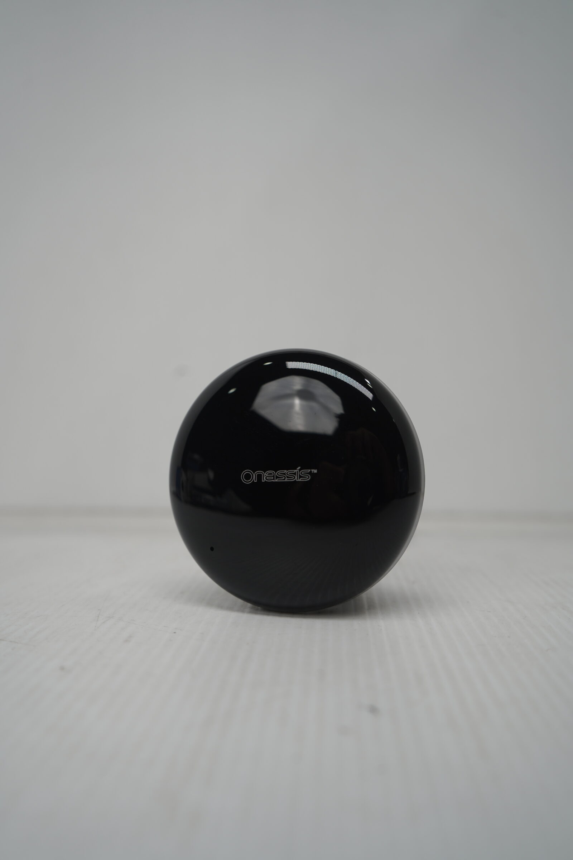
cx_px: 286
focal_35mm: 31
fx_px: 740
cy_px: 430
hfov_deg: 42.3
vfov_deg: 60.3
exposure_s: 1/160
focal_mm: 31
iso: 200
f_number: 5.6
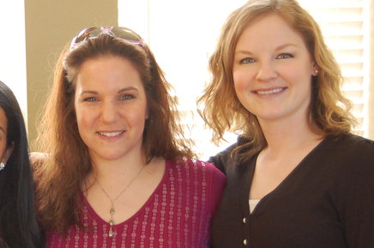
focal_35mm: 123
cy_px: 220
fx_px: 1279
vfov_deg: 11.1
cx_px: 21
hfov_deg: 16.4
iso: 640
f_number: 4.8
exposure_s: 1/60
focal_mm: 35
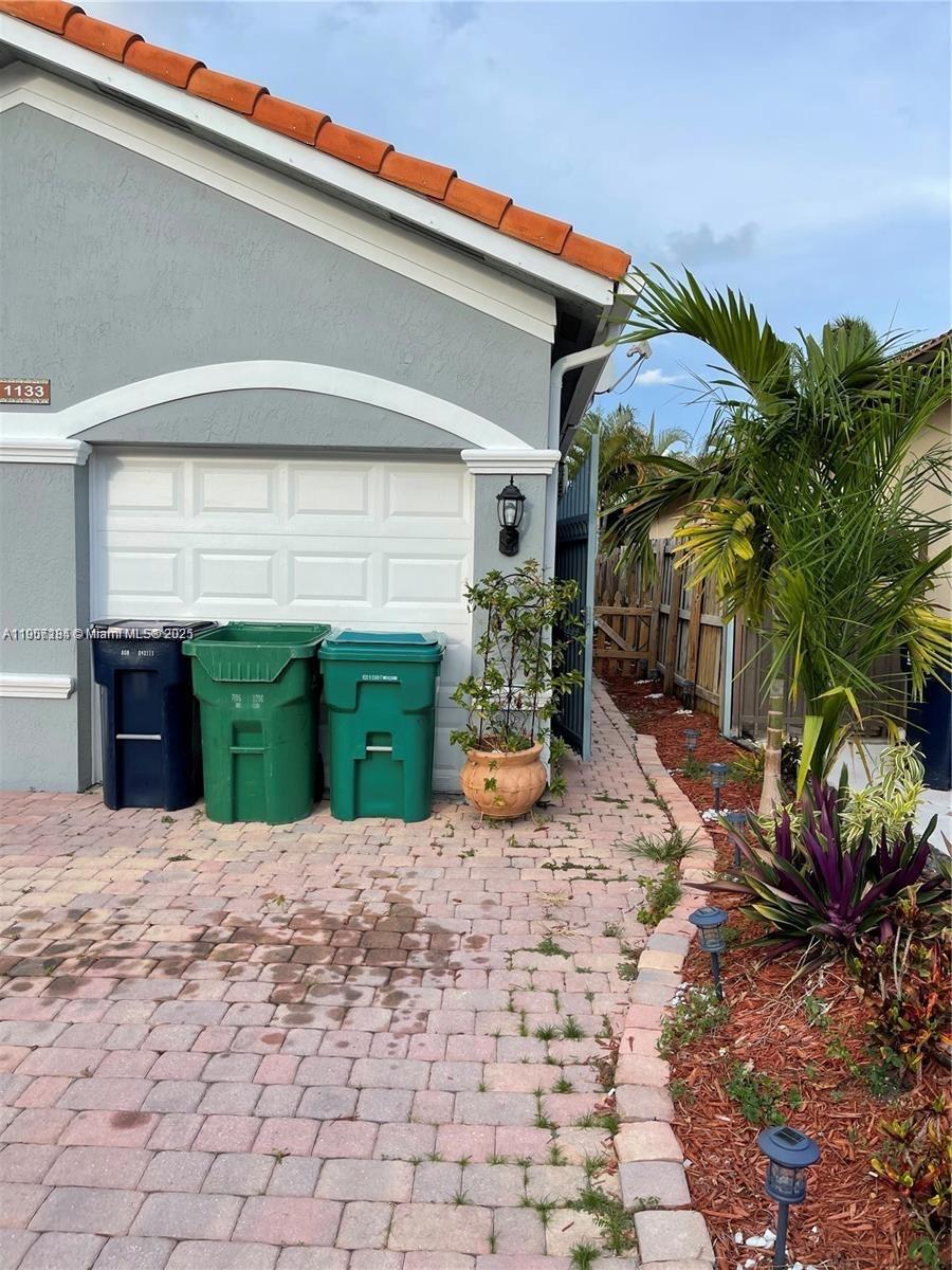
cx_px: 476
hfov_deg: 53.1
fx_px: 953
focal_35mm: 26
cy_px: 635
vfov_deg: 67.3
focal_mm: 5.1
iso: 32
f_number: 1.6
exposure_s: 1/1618
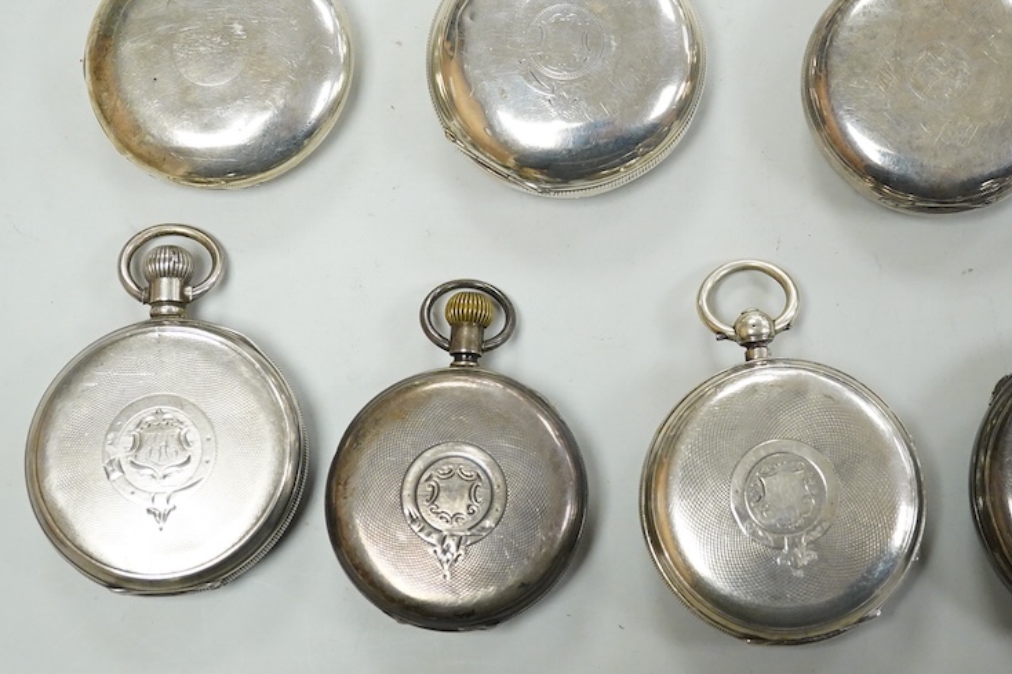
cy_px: 219
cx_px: 683
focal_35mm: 69
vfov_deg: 19.7
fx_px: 1939
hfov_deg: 29.0
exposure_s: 1/400
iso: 3200
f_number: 7.1
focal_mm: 30
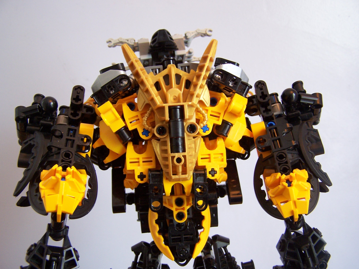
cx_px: 180
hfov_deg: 49.0
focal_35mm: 38
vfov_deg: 37.7
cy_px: 134
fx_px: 394
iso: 140
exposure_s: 1/15
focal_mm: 6.3
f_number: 2.8
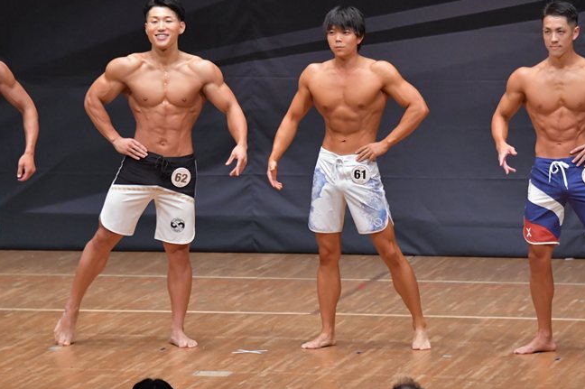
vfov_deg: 4.8
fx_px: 4660
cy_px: 168
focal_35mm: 287
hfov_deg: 7.2
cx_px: 304
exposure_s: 1/400
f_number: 5.6
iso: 6400
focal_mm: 160
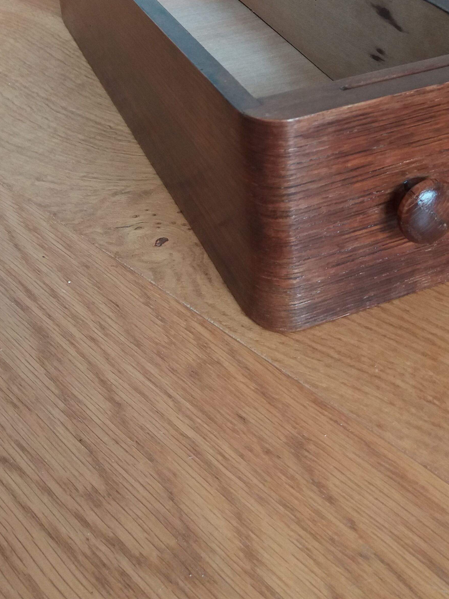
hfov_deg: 29.5
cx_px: 298
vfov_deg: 36.8
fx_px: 848
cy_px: 77
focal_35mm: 49
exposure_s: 1/33
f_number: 1.9
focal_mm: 3.7
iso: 100
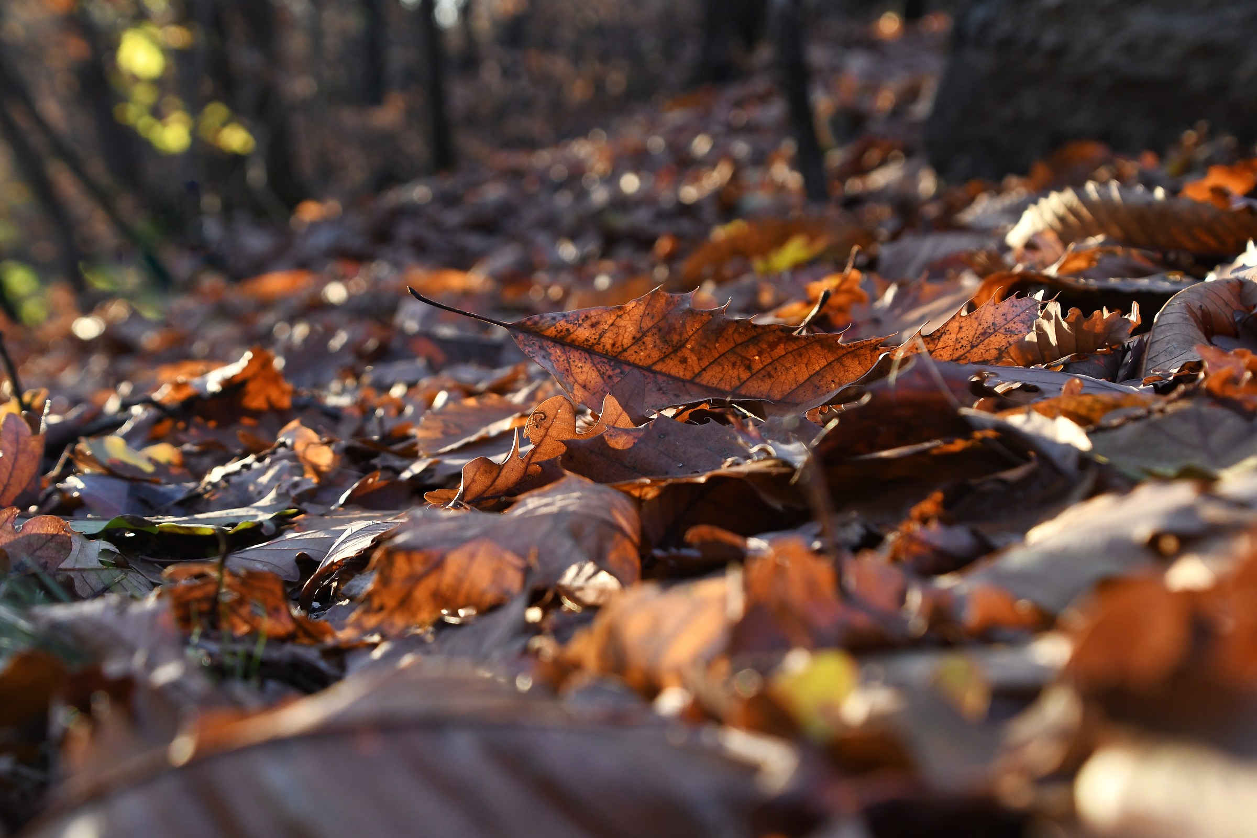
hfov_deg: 33.4
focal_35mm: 60
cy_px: 419
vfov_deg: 22.6
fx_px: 2095
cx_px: 628
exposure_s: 1/250
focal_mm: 40
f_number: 6.3
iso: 1000
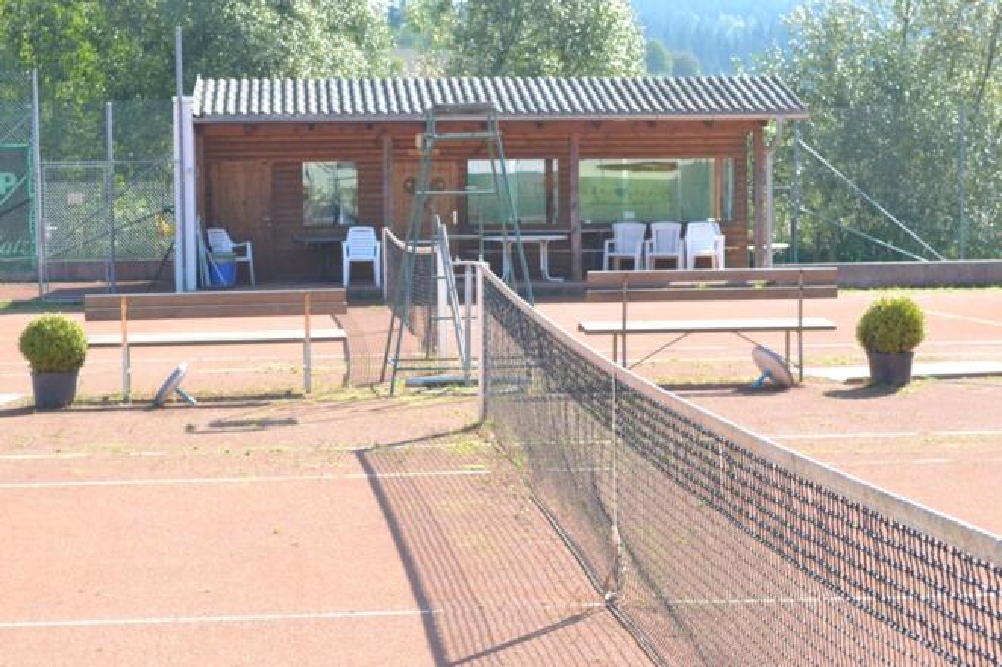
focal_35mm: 82
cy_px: 334
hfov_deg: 24.6
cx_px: 501
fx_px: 2295
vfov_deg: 16.5
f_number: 10
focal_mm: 55
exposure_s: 1/640
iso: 2000
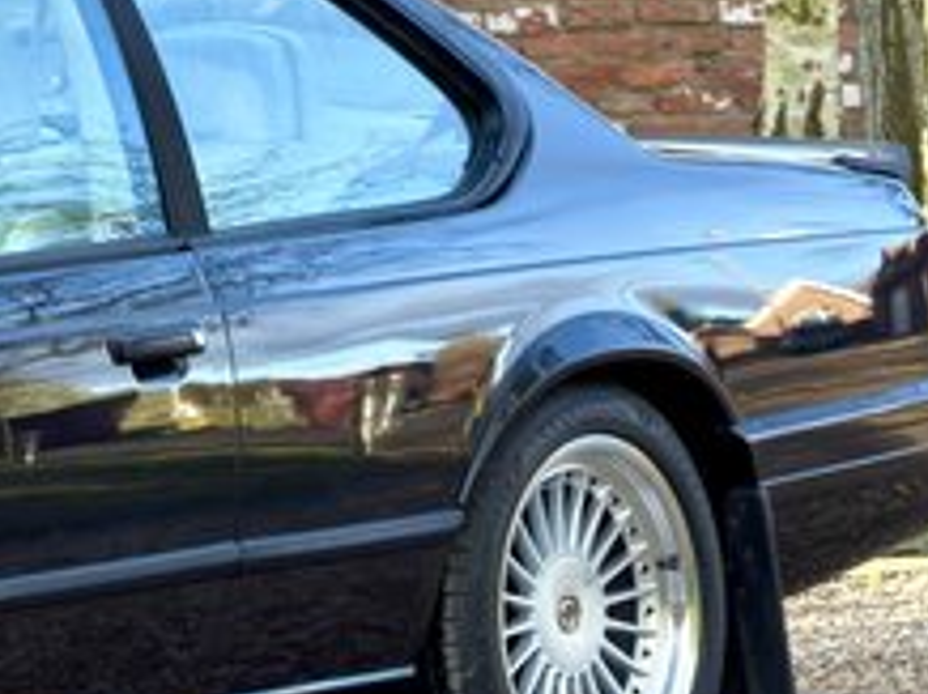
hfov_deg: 5.3
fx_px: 9828
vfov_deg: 4.0
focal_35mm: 367
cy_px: 741
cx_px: -549
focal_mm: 16.89
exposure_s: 1/121
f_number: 2.8
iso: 100
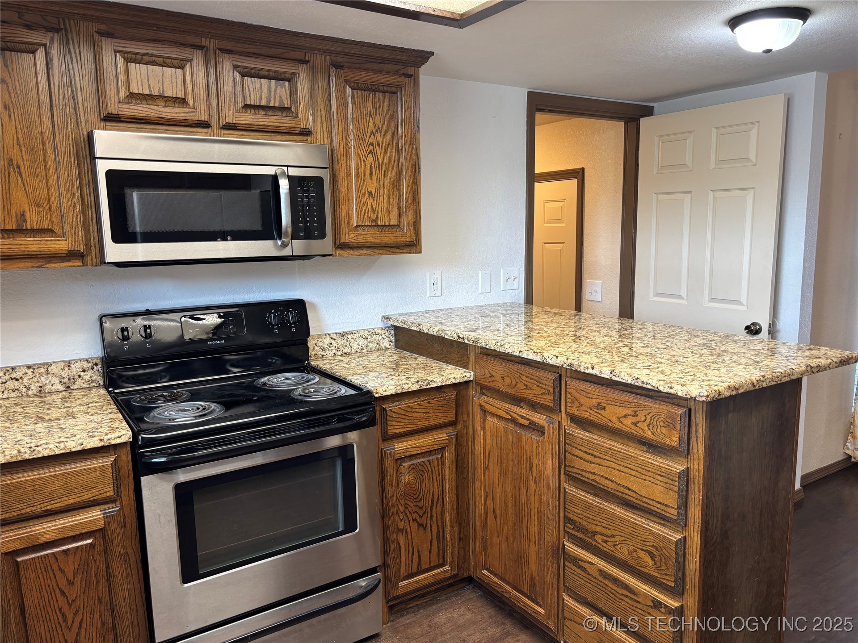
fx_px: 644
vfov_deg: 53.1
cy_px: 322
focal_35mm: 26
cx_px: 429
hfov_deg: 67.3
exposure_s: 1/60
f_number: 1.6
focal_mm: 5.96
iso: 100
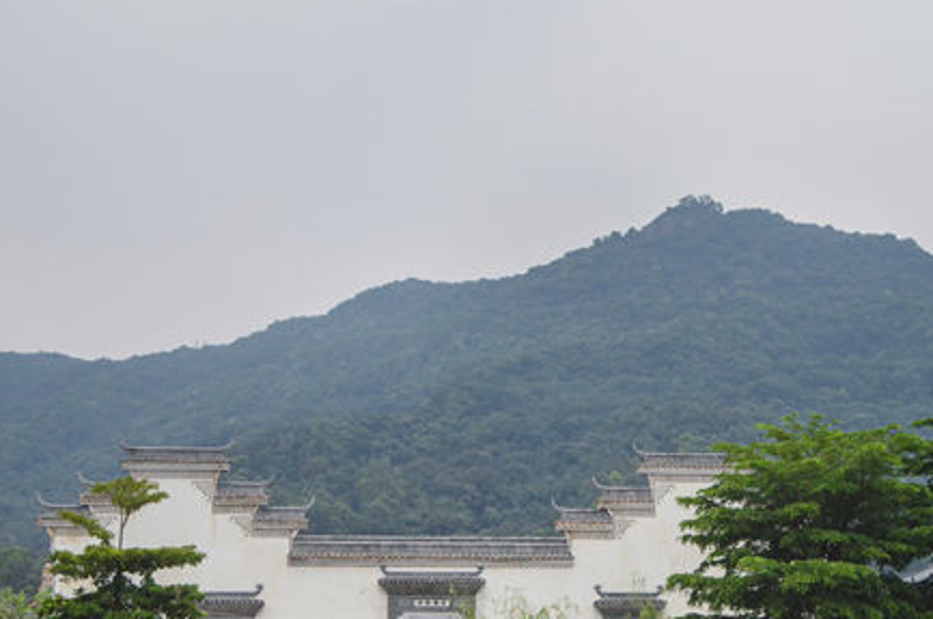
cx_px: 481
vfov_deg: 25.0
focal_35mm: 54
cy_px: 313
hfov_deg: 36.9
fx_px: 1397
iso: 800
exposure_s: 1/125
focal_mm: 26
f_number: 7.1
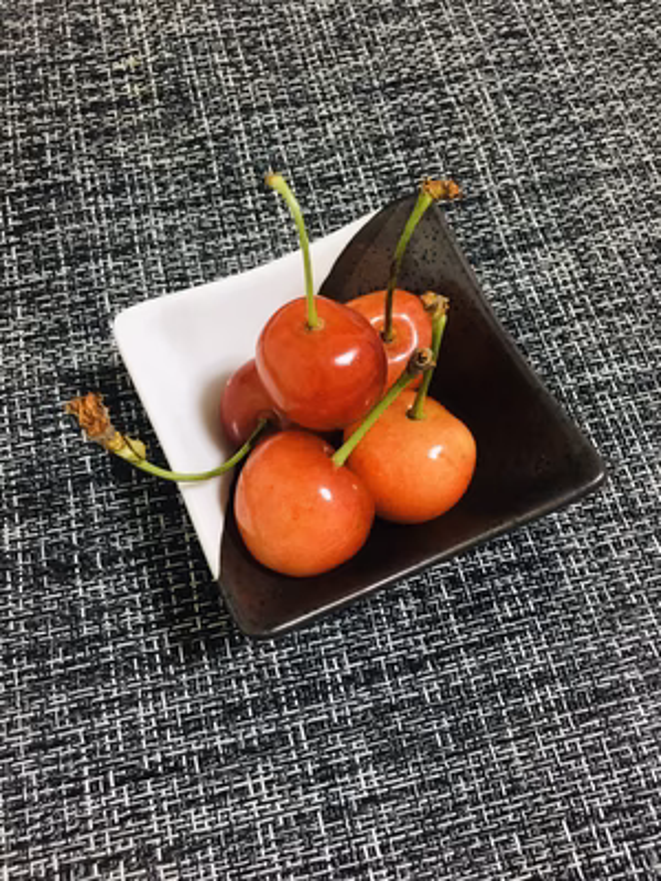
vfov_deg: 61.7
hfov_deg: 48.2
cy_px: 440
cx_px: 330
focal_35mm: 29
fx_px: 738
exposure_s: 1/24
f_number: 2.2
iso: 200
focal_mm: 4.15
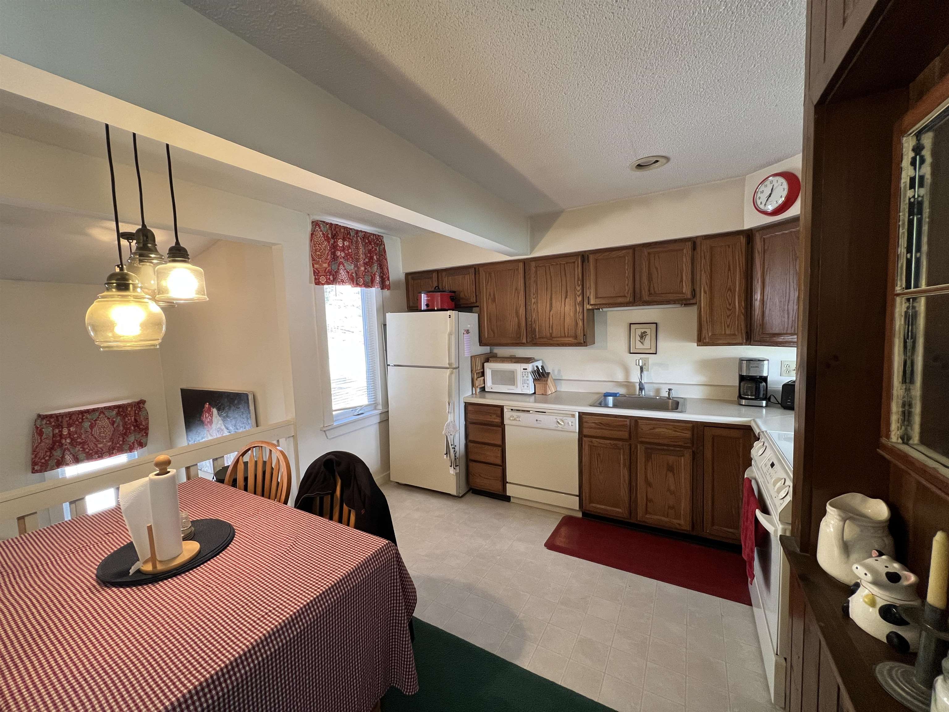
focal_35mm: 13
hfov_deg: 106.2
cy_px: 356
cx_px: 474
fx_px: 356
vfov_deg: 89.9
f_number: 1.8
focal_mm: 1.57
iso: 250
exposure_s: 1/60
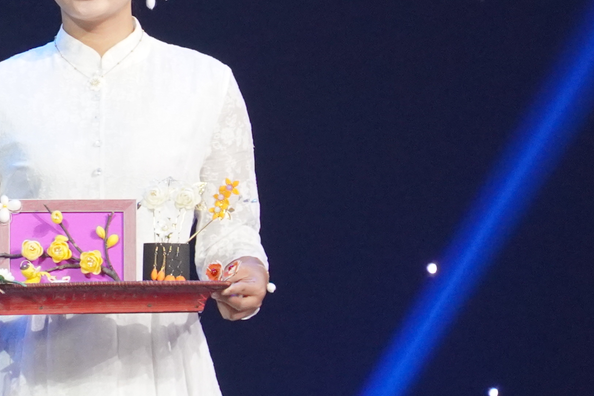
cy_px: 46
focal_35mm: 580
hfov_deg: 3.5
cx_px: -237
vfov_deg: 2.4
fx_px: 9568
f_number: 4
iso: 2000
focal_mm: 105
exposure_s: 1/200
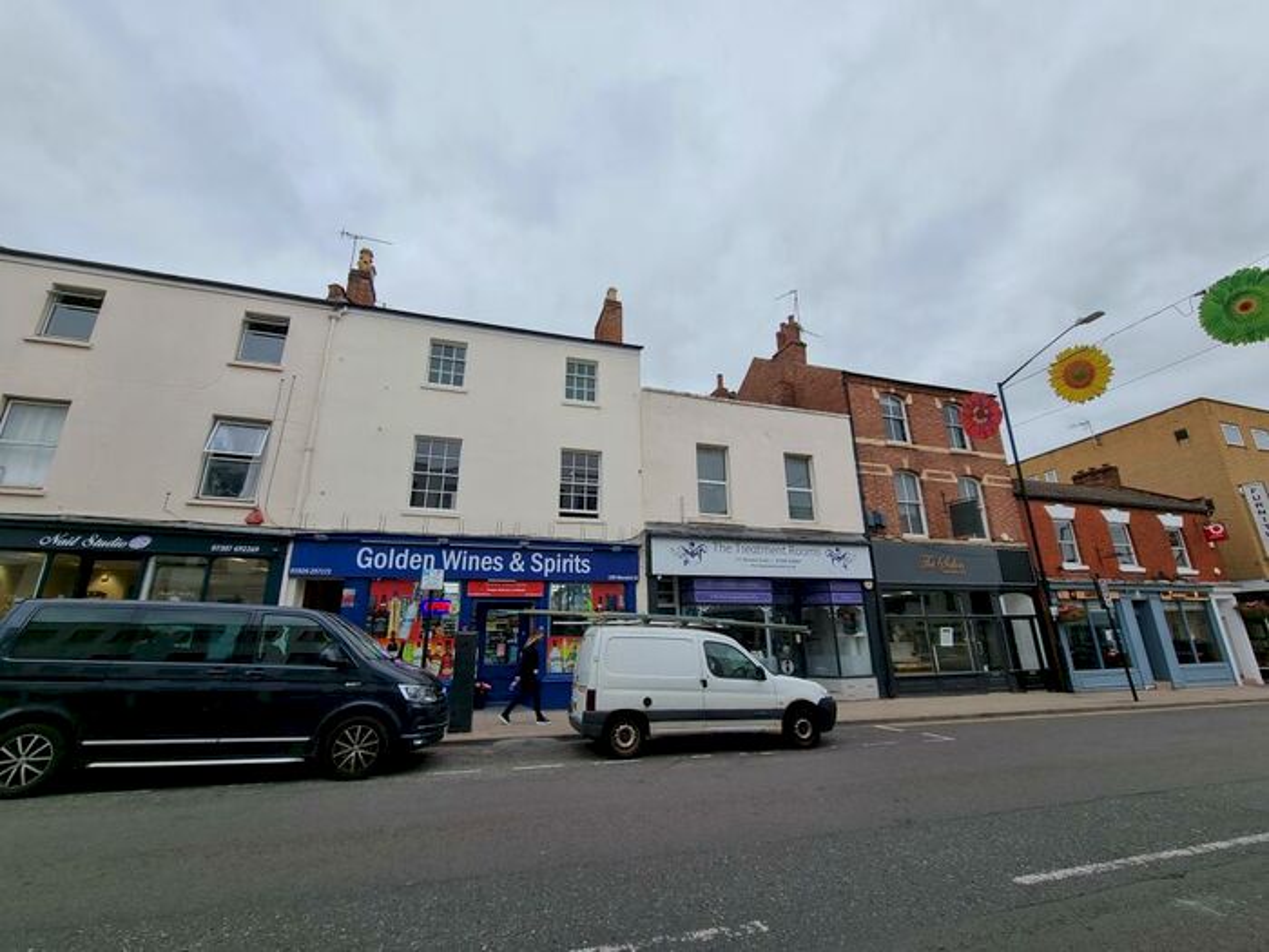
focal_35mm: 13
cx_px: 634
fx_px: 477
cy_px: 476
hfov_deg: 106.2
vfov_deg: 89.9
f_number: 2.2
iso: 50
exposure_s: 1/572
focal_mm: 2.2
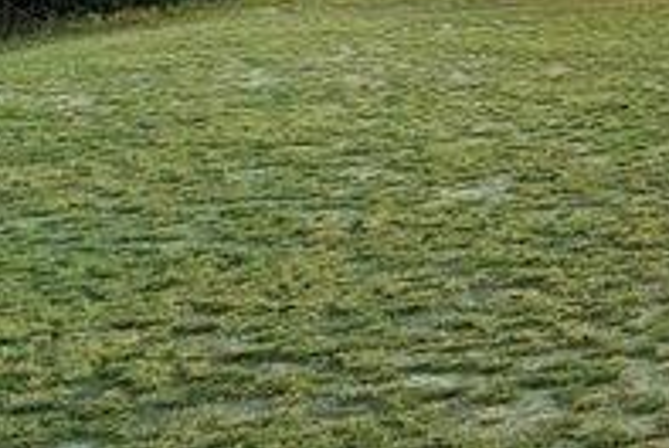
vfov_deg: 18.2
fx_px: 1321
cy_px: -97
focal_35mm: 71
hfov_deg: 15.7
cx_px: 1562
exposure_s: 8
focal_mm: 14
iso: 320
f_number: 7.1
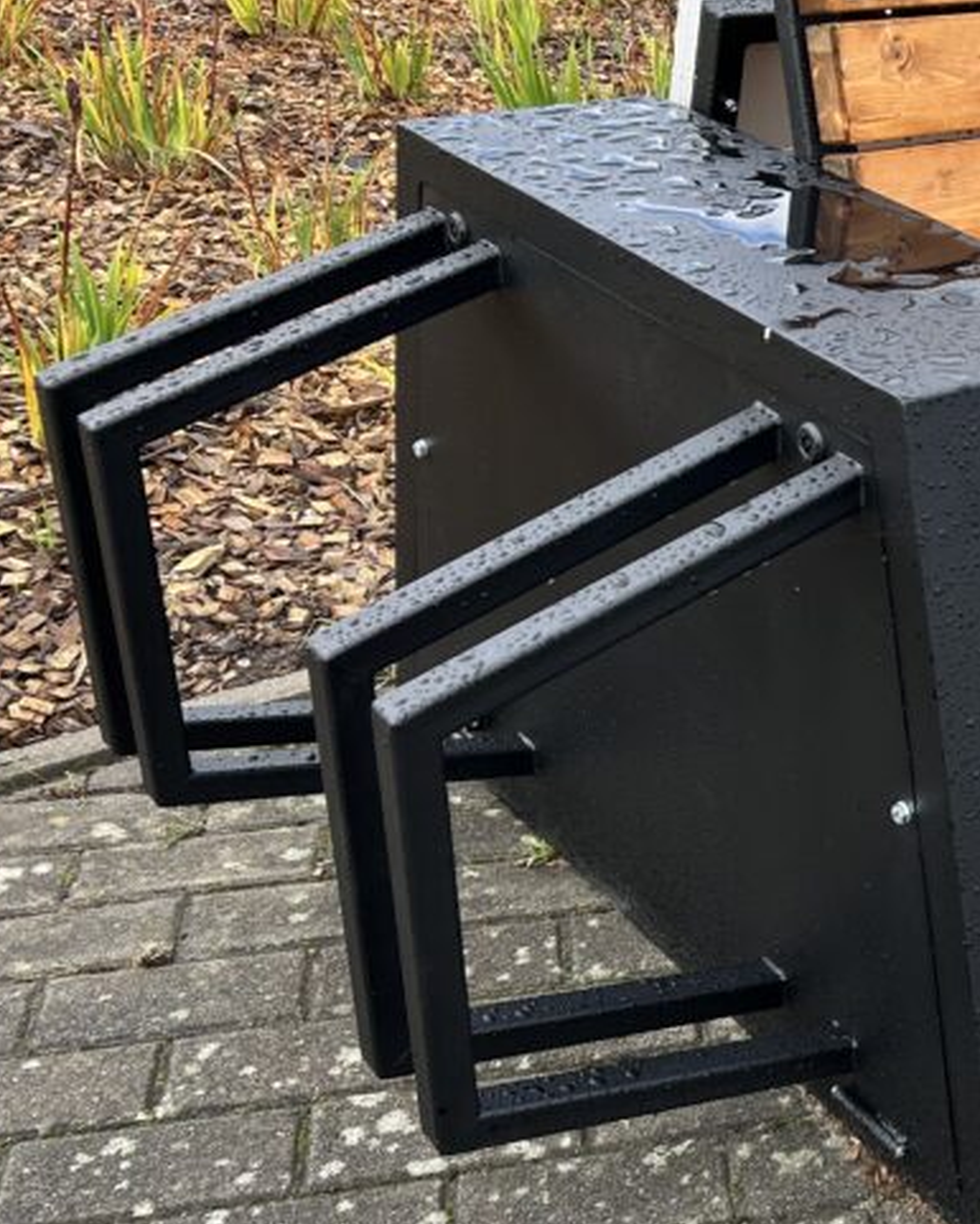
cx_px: 1227
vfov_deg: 34.7
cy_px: 629
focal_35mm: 54
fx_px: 1957
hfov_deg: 24.9
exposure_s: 1/407
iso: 50
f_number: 1.5
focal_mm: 5.7
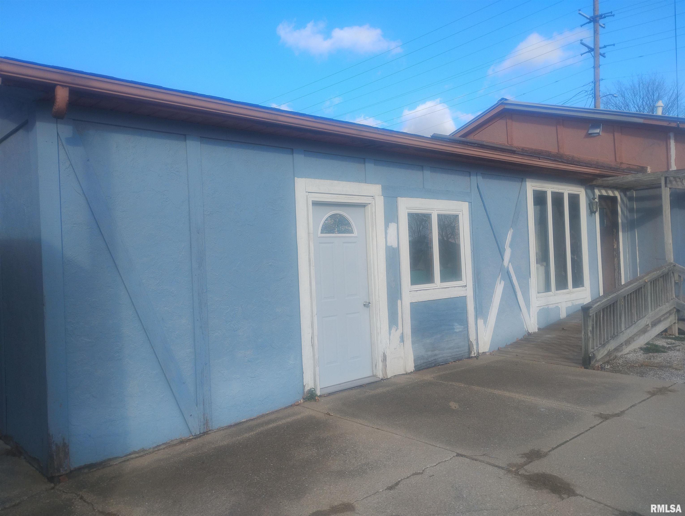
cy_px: 258
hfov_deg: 63.4
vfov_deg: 49.9
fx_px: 555
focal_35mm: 28
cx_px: 342
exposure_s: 1/410
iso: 100
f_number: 1.8
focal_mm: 4.26
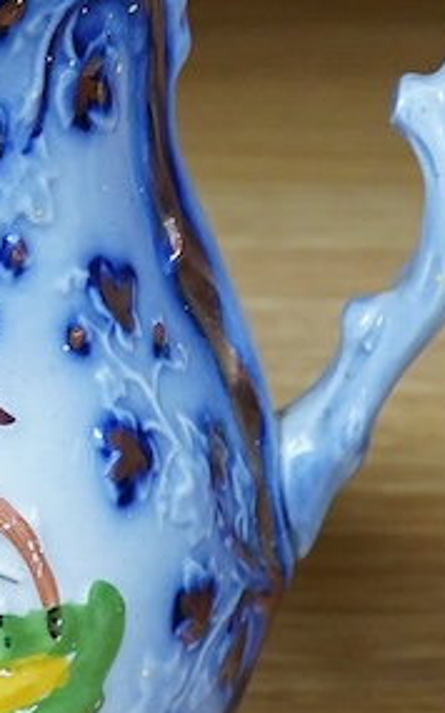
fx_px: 3514
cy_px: 164
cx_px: -180
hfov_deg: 7.2
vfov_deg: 11.5
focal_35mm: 181
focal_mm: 30
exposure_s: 1/160
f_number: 9
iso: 2500
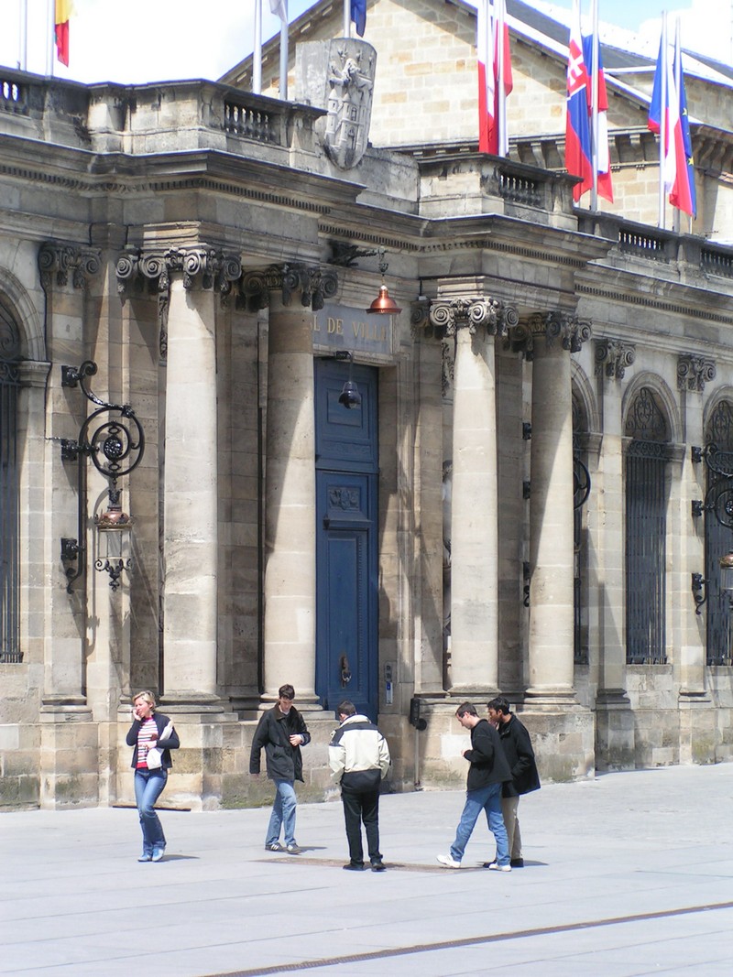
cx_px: 366
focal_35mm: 125
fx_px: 3530
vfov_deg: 15.8
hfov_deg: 11.9
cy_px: 488
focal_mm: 19.1
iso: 50
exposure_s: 1/320
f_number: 5
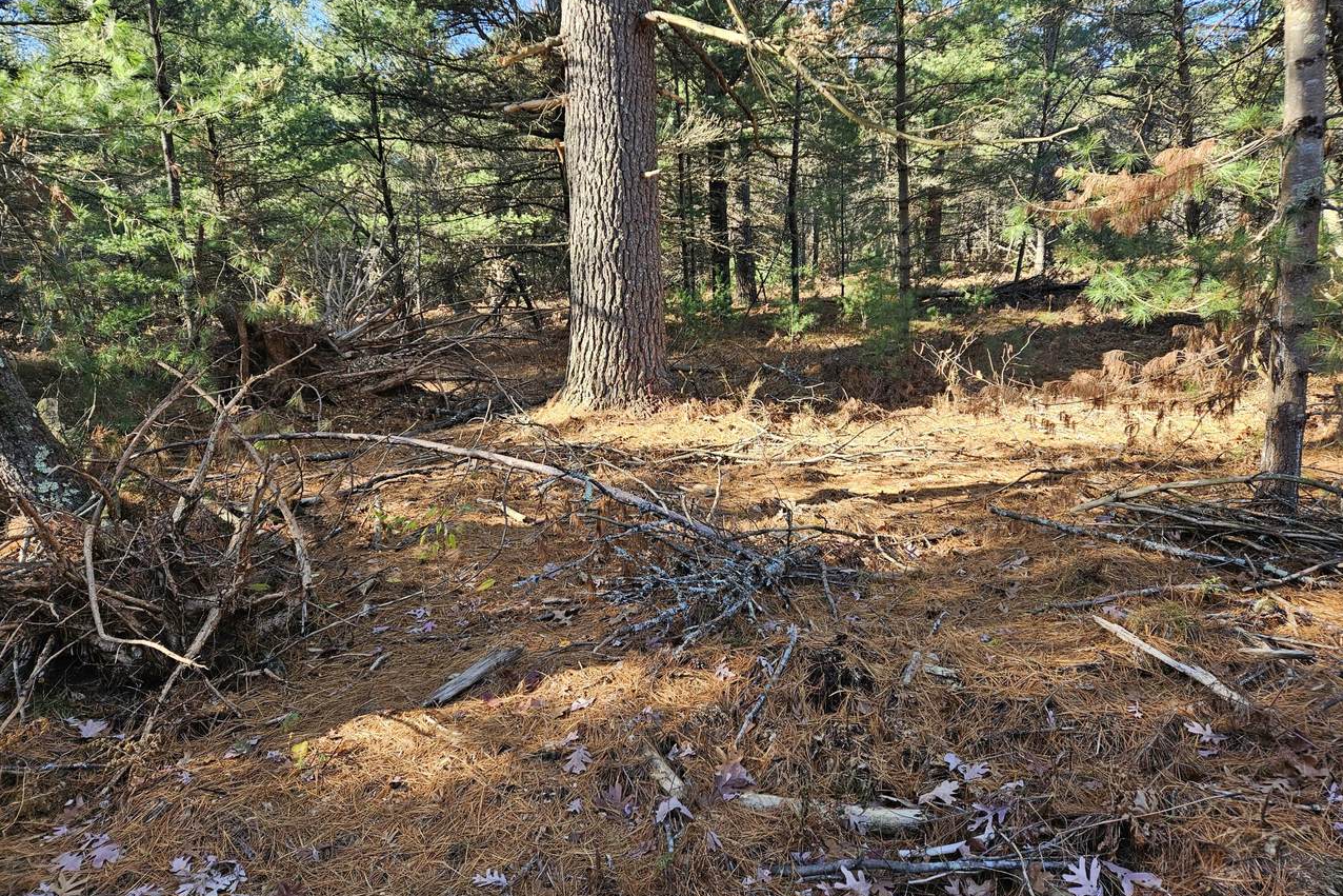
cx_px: 673
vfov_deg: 53.0
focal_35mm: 24
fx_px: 895
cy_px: 398
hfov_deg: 73.7
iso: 40
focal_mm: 5.4
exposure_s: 1/120
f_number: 1.8
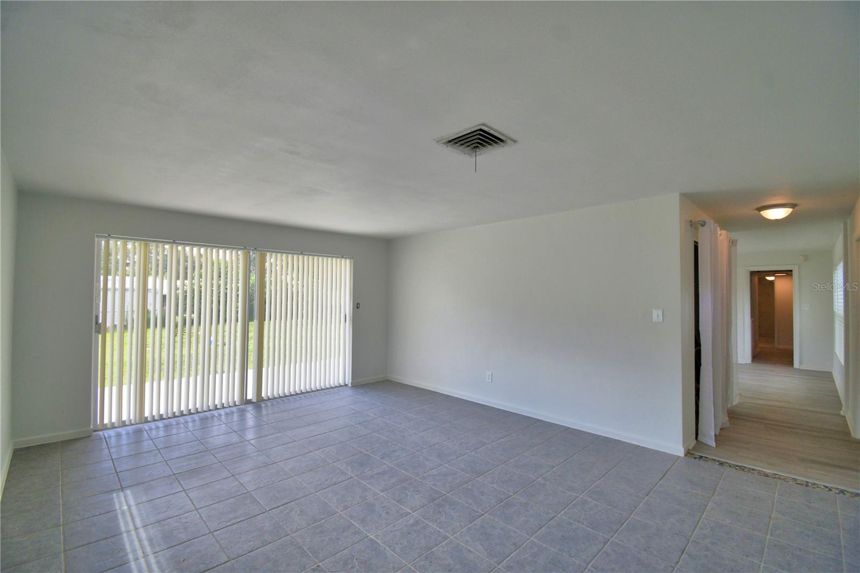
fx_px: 358
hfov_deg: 100.4
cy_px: 286
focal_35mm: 15
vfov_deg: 77.3
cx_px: 430
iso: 200
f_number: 4.5
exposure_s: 1/400
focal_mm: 10
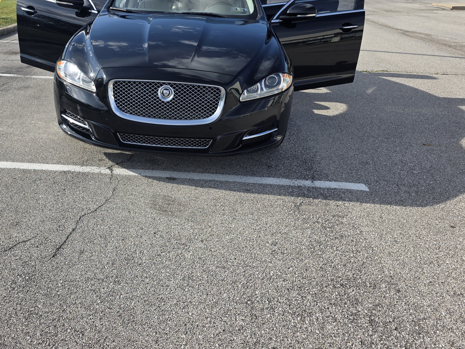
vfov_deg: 45.3
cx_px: 173
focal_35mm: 31
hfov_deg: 57.6
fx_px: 416
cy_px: 151
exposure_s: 1/4434
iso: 80
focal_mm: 6.3
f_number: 1.7
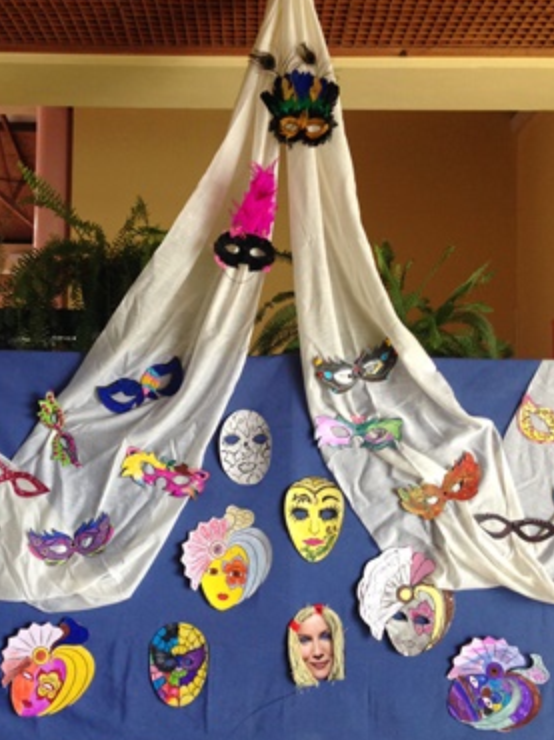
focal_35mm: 40
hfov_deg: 35.9
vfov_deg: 46.8
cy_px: 344
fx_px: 855
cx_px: 238
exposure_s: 1/20
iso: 100
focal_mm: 4.12
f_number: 2.4
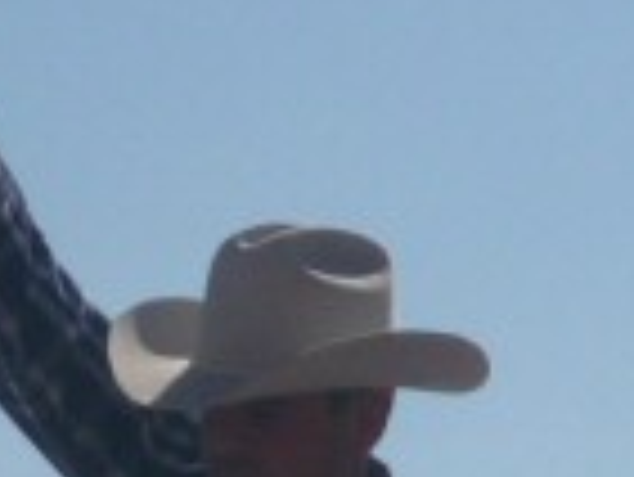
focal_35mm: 351
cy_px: 1161
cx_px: 81
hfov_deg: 5.6
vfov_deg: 4.2
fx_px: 6434
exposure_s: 1/500
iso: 100
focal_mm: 10.5
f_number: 10
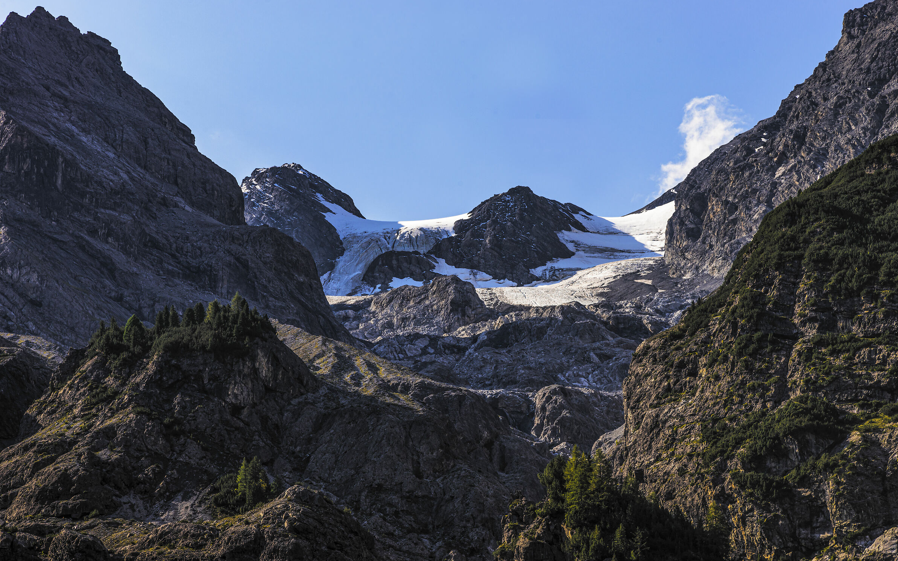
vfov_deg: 10.7
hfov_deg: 17.0
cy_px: 288
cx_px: 449
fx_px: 3010
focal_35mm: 123
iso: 110
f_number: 13
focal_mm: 120
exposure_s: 1/125
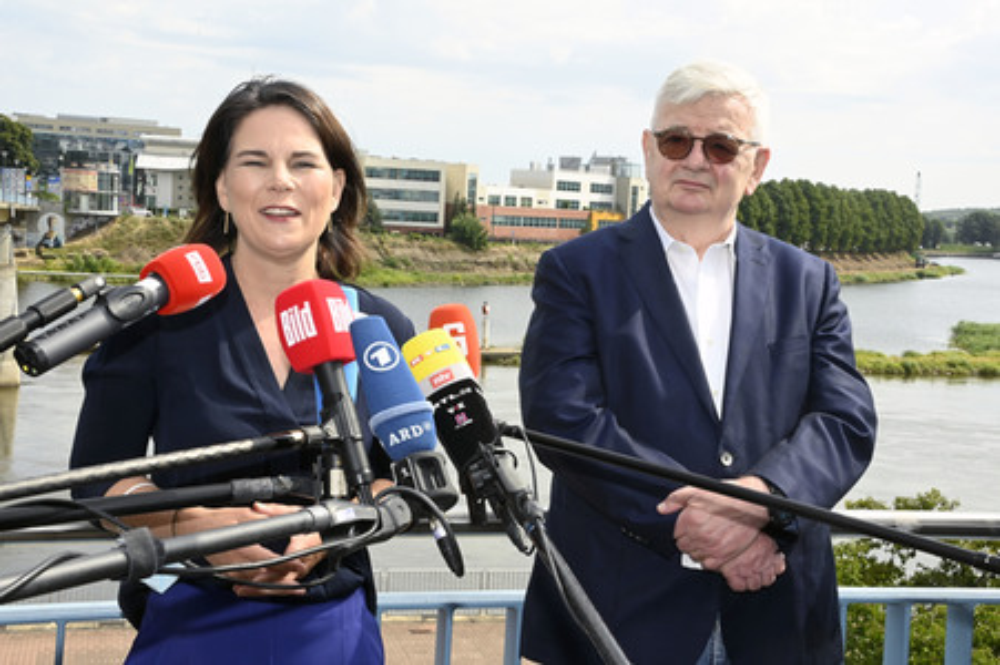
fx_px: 1527
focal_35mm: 55
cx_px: 500
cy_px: 332
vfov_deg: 24.6
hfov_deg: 36.3
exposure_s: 1/200
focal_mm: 55
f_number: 25
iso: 1250
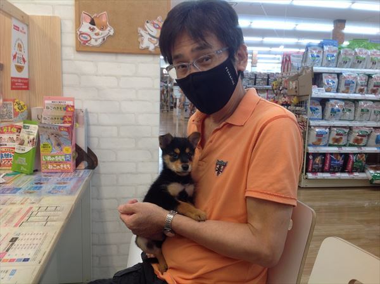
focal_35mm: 35
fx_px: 384
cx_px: 190
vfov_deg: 40.6
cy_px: 142
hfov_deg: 52.7
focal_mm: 4.28
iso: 64
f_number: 2.4
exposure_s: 1/40
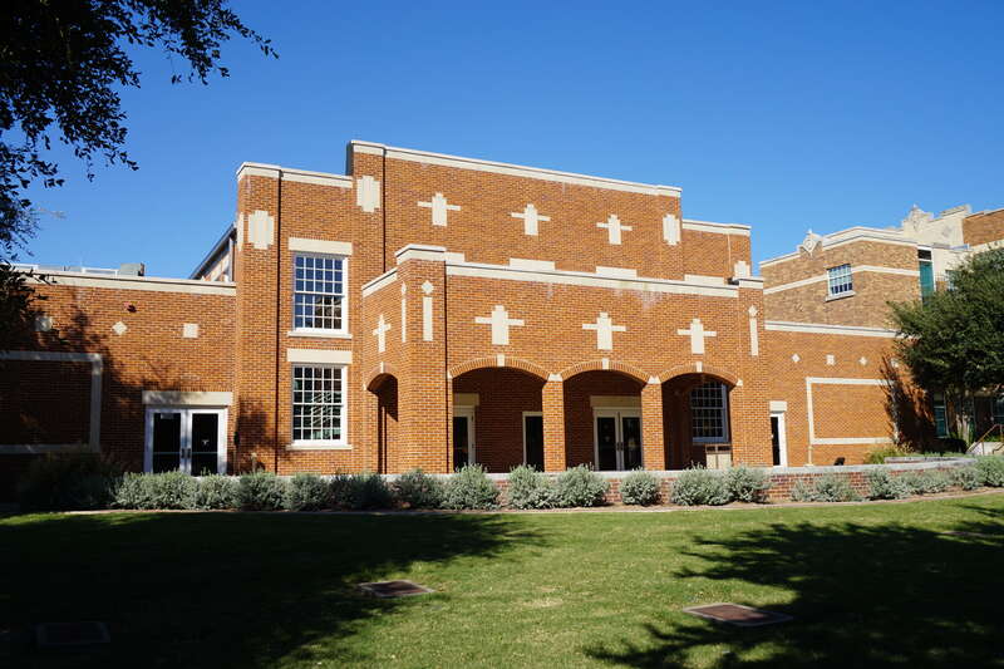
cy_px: 334
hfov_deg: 57.2
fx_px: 920
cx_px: 502
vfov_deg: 40.0
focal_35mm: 33
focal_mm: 22
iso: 100
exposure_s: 1/125
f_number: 11
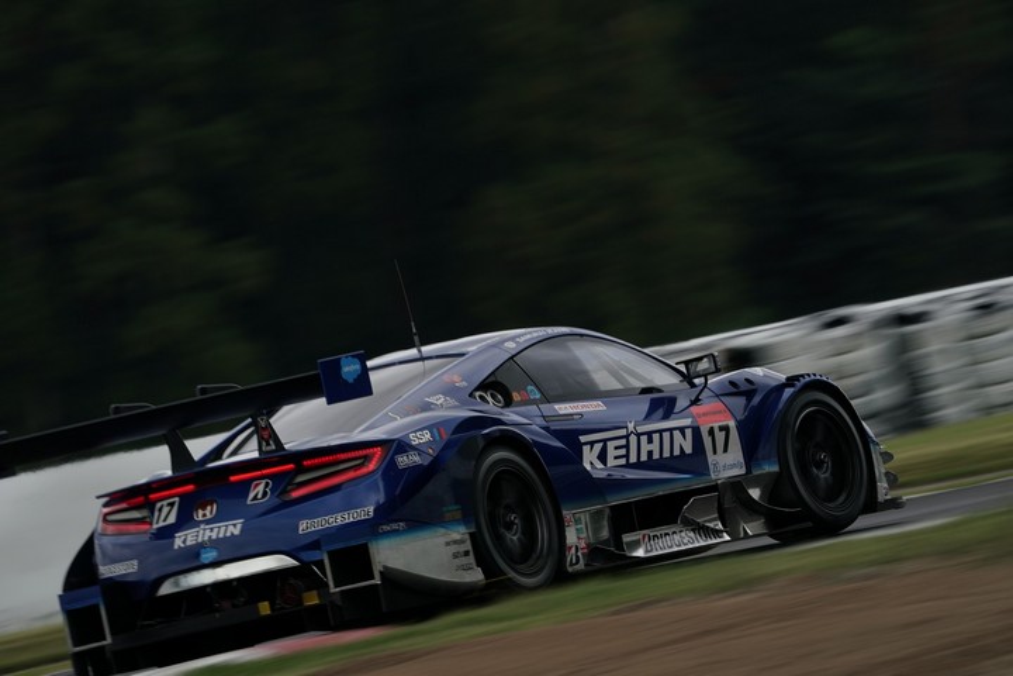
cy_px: 338
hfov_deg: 3.4
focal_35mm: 600
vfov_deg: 2.3
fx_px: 16882
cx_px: 506
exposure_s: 1/125
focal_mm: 600
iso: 200
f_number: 14
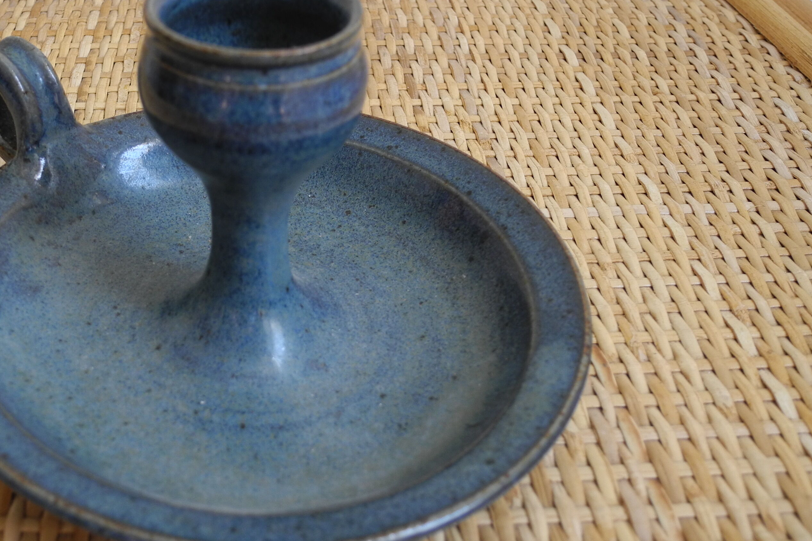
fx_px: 947
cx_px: 236
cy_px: 237
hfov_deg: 45.3
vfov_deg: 31.9
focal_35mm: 42
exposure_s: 1/38
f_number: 2.8
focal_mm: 6
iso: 100
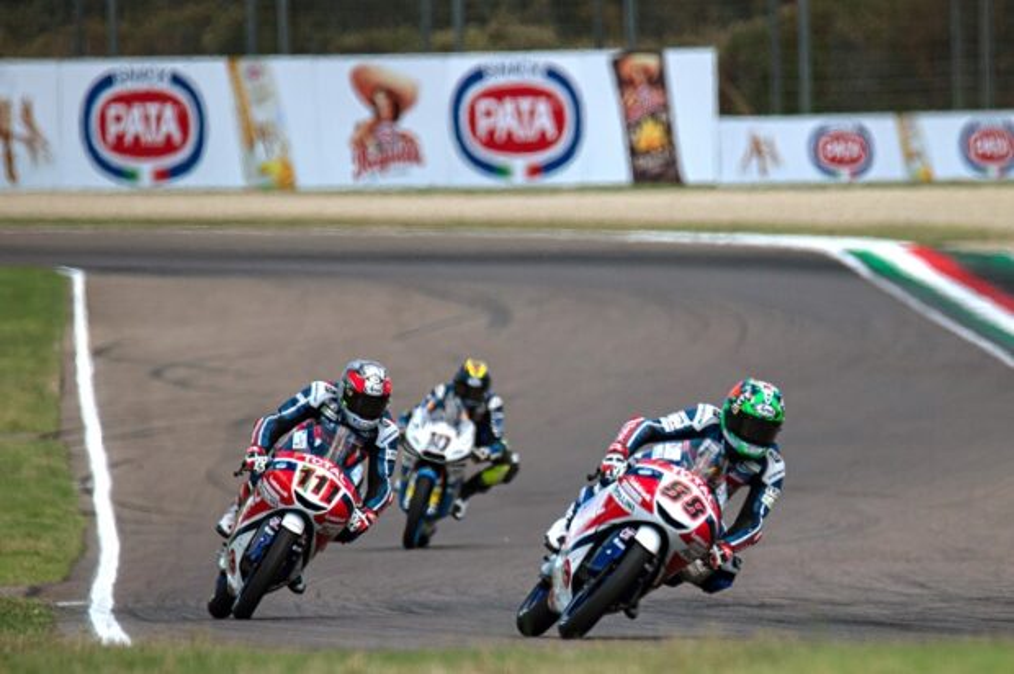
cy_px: 337
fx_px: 14068
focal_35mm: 500
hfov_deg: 4.1
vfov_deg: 2.7
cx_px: 507
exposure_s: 1/1600
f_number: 6.3
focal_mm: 500
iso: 320
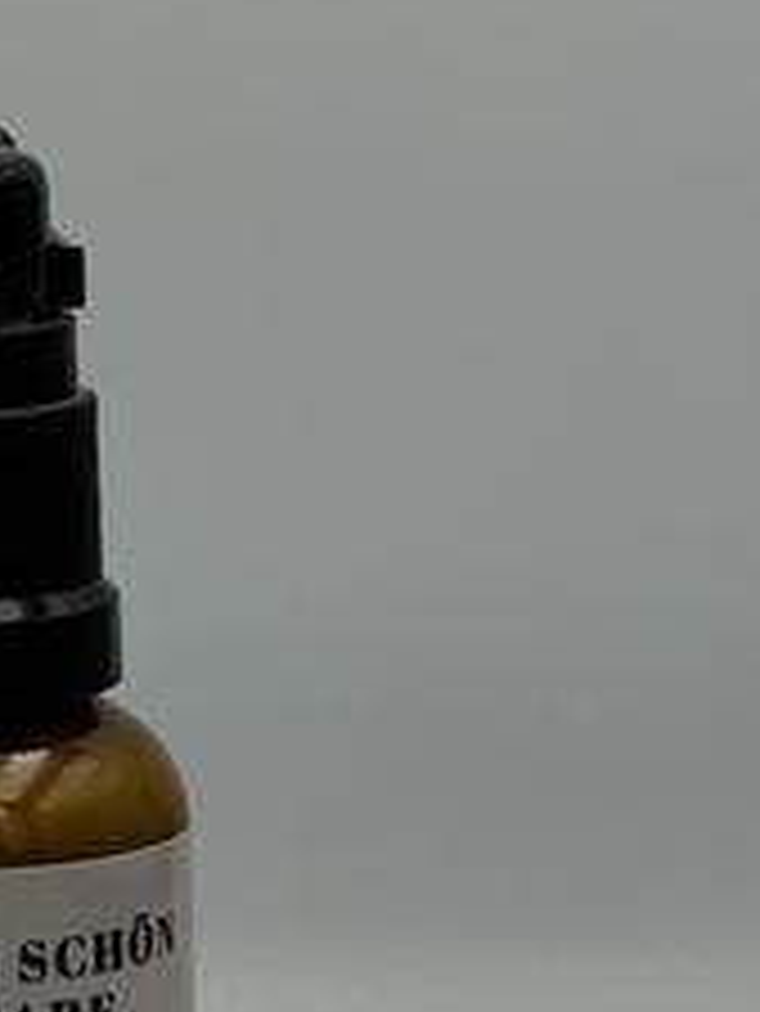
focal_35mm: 185
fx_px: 5410
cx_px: -58
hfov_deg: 8.0
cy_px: 659
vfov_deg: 10.7
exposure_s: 1/1395
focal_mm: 6.76
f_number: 1.78
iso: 64
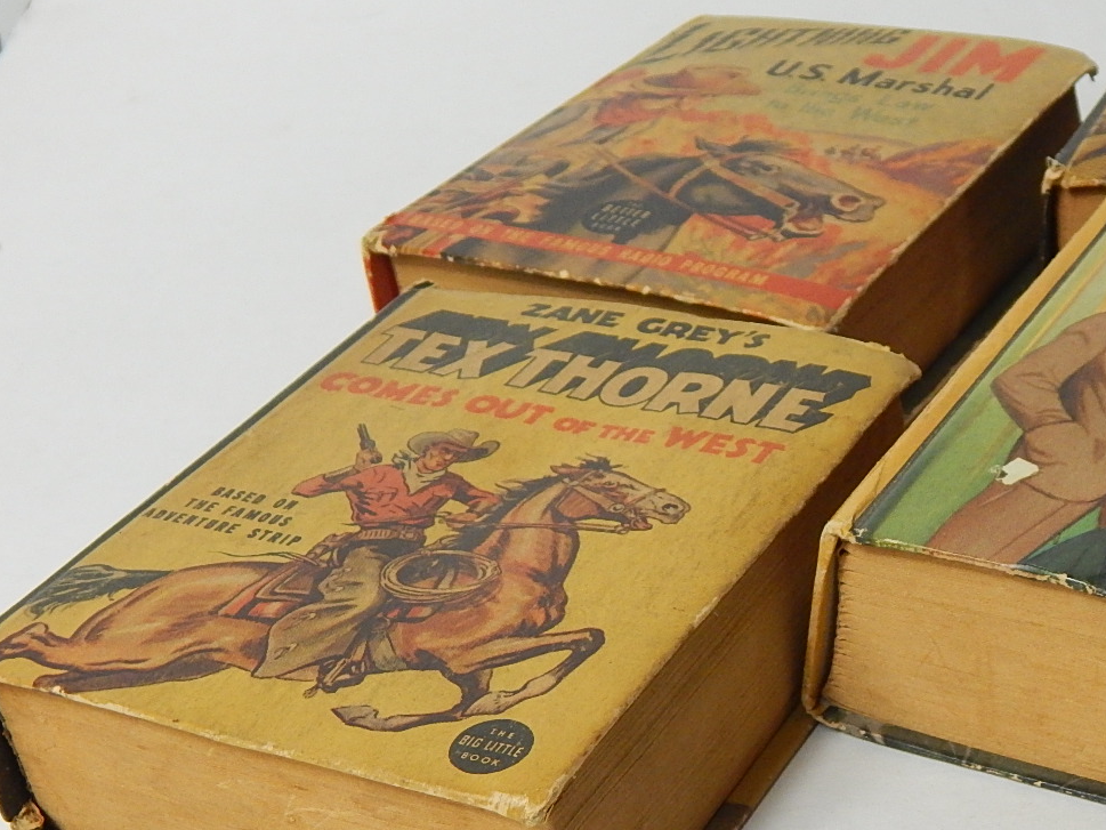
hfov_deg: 27.0
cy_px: 583
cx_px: 854
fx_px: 2269
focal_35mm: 71
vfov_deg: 20.6
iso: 400
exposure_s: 1/125
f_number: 3.6
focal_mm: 7.7
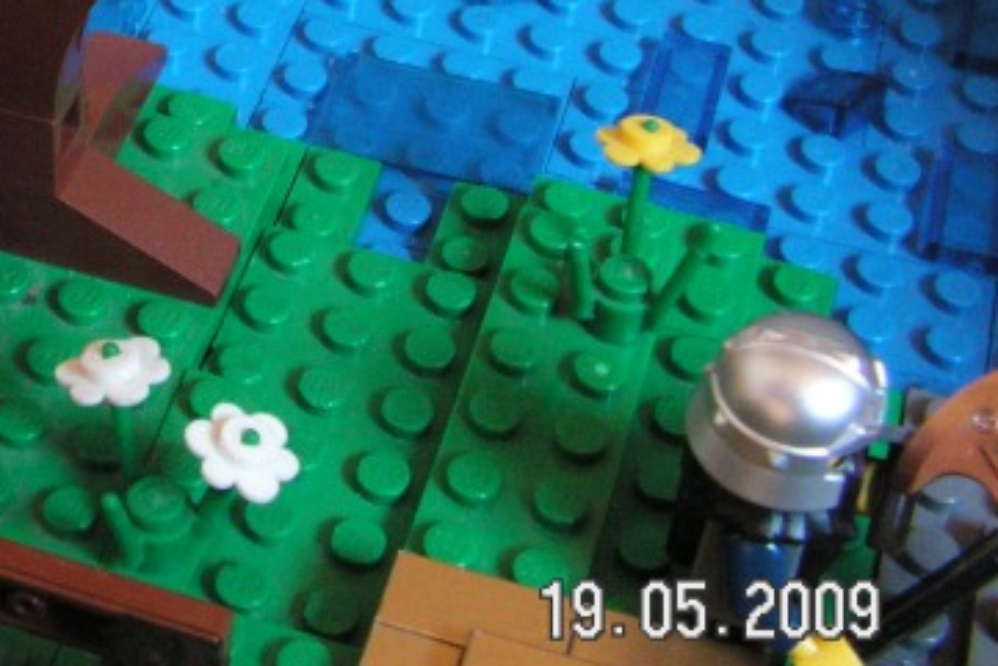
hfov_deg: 23.3
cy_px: -58
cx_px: -41
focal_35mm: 83
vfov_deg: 16.0
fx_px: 2302
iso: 160
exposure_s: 1/25
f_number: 3.2
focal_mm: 6
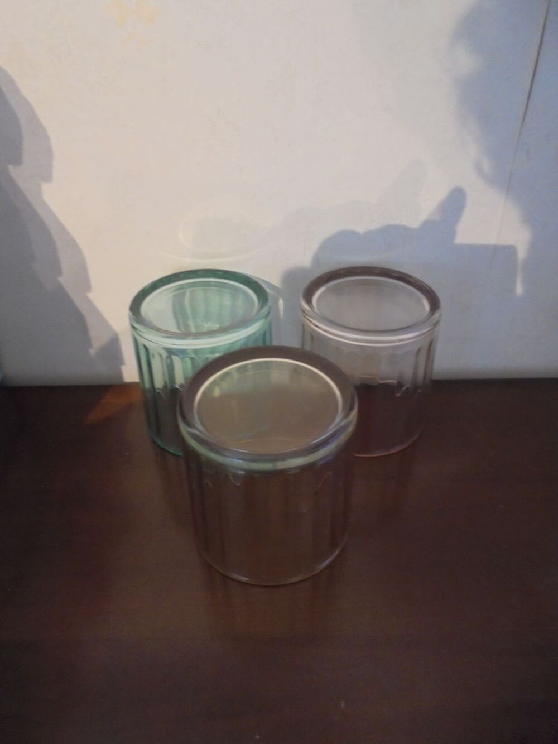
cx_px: 279
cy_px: 372
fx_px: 559
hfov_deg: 53.1
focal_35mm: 26
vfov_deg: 67.3
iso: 400
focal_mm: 4.6
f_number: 3.5
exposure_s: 1/13
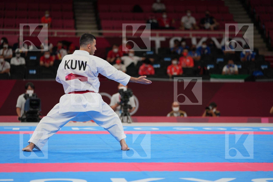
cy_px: 91
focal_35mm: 123
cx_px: 136
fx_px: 933
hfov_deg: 16.7
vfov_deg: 11.1
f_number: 2.8
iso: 320
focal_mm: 123
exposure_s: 1/500
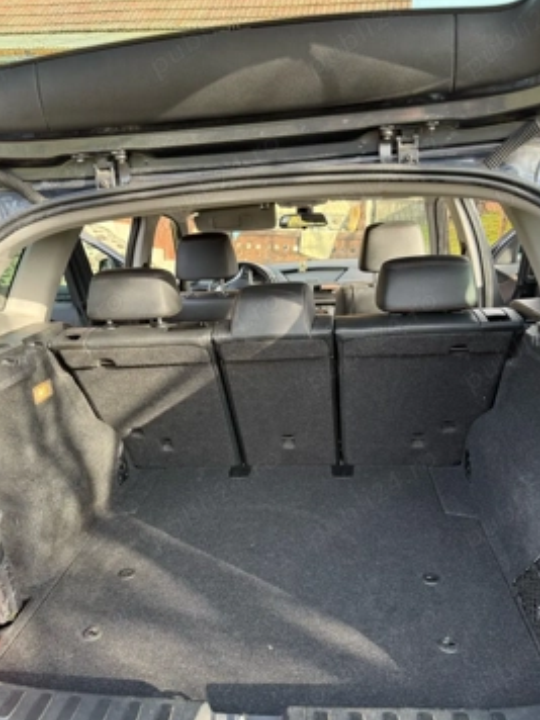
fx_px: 562
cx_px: 255
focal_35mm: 27
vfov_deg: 65.3
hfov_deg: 51.3
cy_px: 366
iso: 100
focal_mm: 6.76
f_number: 1.78
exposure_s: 1/247
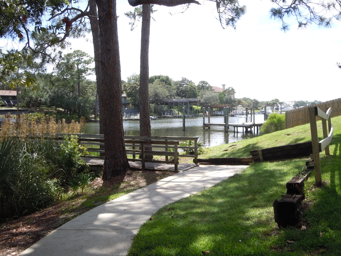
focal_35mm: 33
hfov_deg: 55.4
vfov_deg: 42.9
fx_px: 325
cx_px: 170
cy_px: 128
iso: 100
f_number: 4
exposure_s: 1/320
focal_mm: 5.9
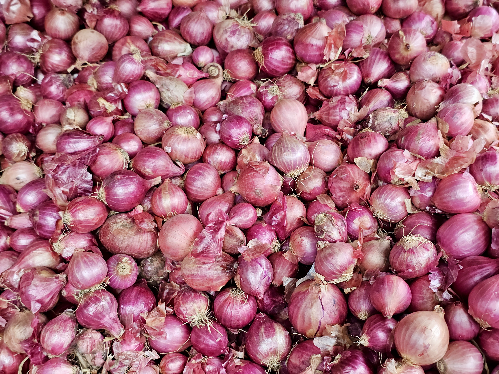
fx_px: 332
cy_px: 187
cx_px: 250
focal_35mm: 23
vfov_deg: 58.9
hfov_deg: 73.9
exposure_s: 1/60
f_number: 1.7
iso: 80
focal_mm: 6.3
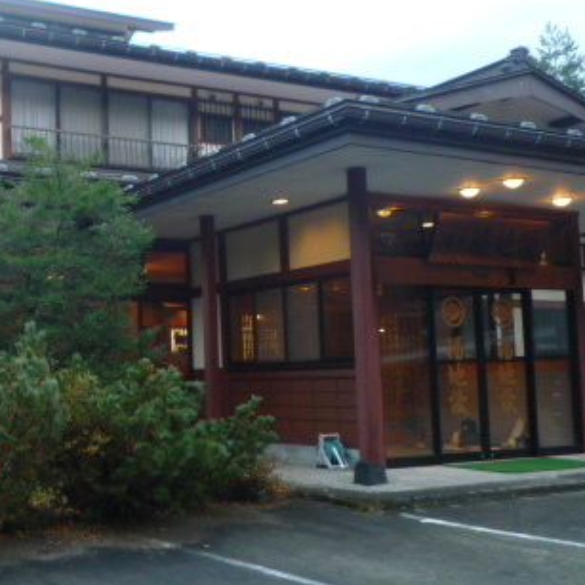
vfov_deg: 36.8
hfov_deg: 34.5
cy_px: 295
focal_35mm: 46
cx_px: 46
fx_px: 880
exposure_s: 1/30
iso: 250
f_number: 2.8
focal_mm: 4.4
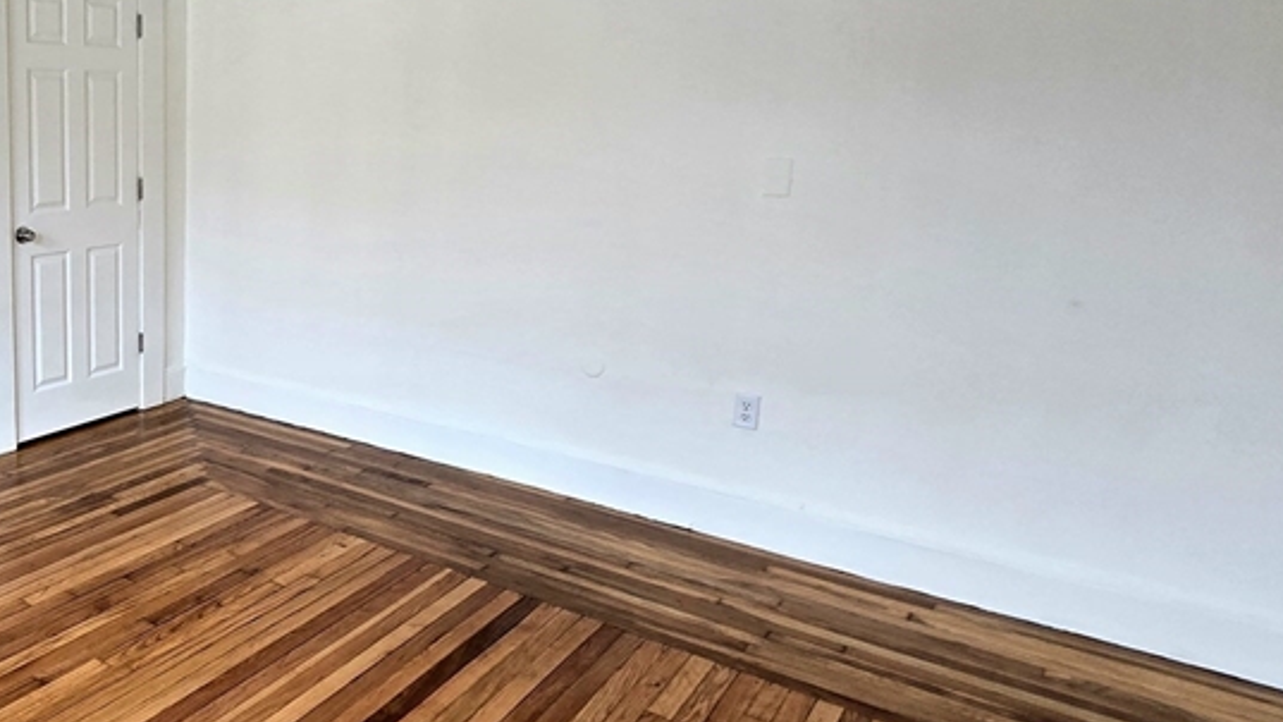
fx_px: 918
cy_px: 275
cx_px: 153
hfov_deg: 60.3
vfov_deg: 42.6
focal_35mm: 27
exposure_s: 1/60.2
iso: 64
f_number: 2.2
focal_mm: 2.2
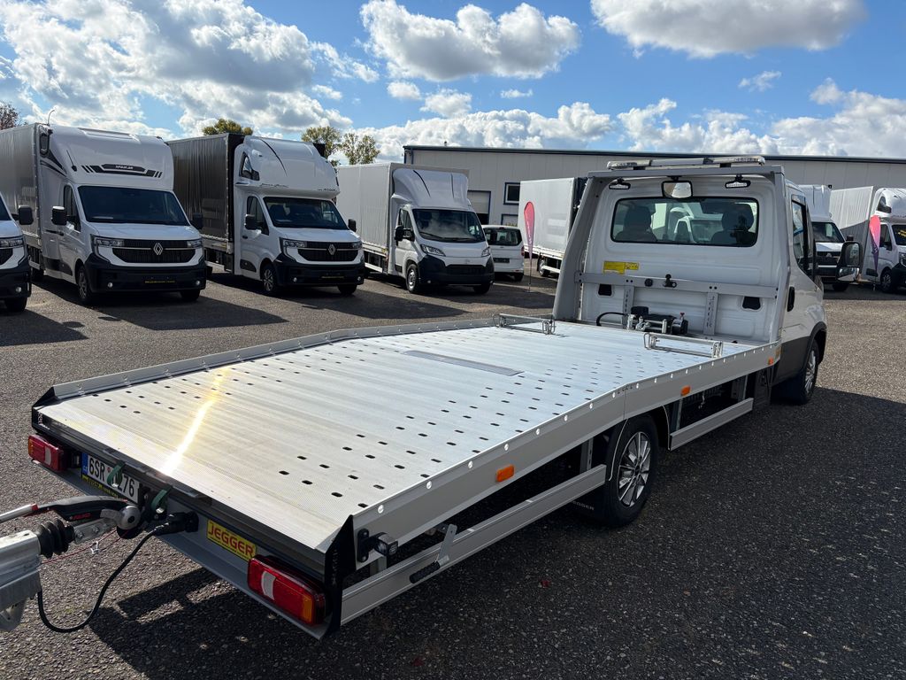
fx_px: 680
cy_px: 340
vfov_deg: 53.1
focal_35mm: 26
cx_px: 453
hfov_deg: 67.3
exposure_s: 1/6329
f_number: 1.6
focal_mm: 5.96
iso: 50
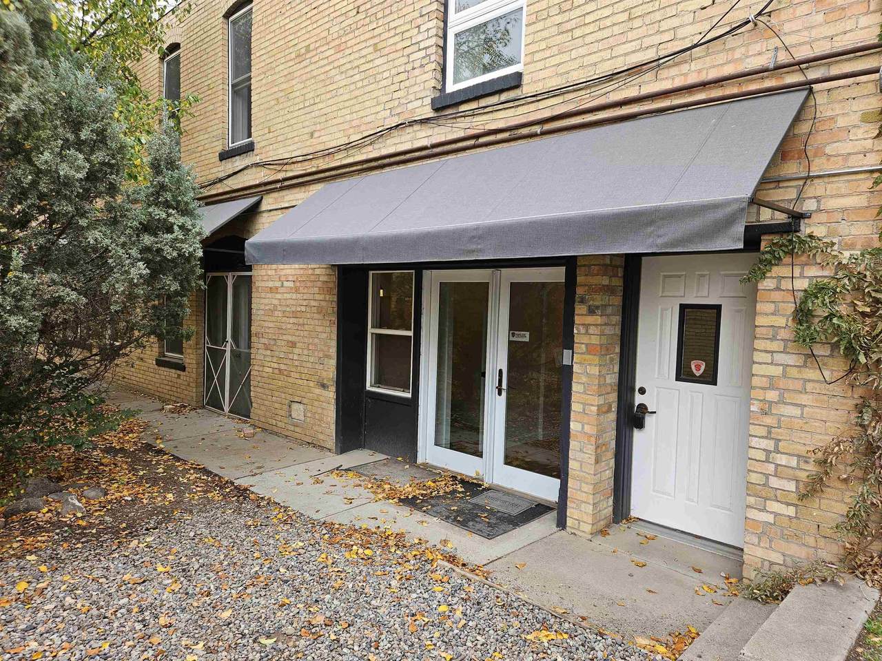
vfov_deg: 58.9
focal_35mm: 23
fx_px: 586
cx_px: 441
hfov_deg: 73.9
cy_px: 330
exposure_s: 1/192
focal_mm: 5.4
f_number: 1.8
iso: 25
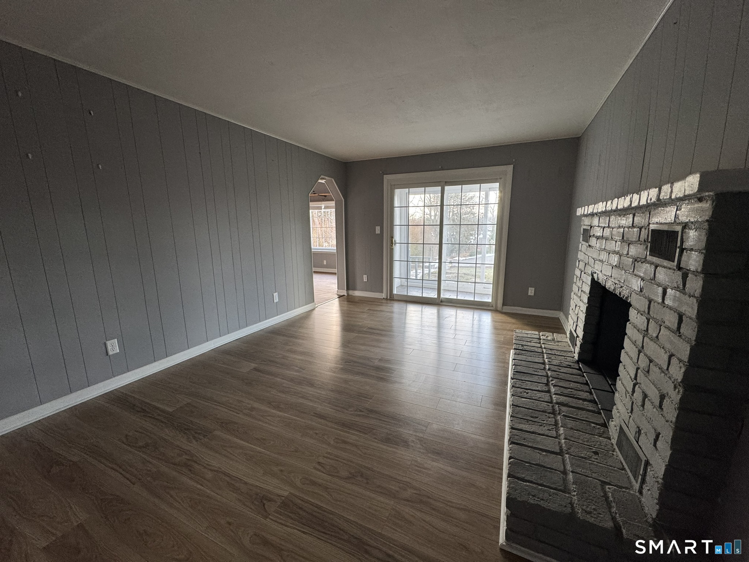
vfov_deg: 85.7
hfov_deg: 102.1
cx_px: 374
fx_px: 303
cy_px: 281
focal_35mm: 14
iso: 200
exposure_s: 1/99
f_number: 2.2
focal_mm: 2.22
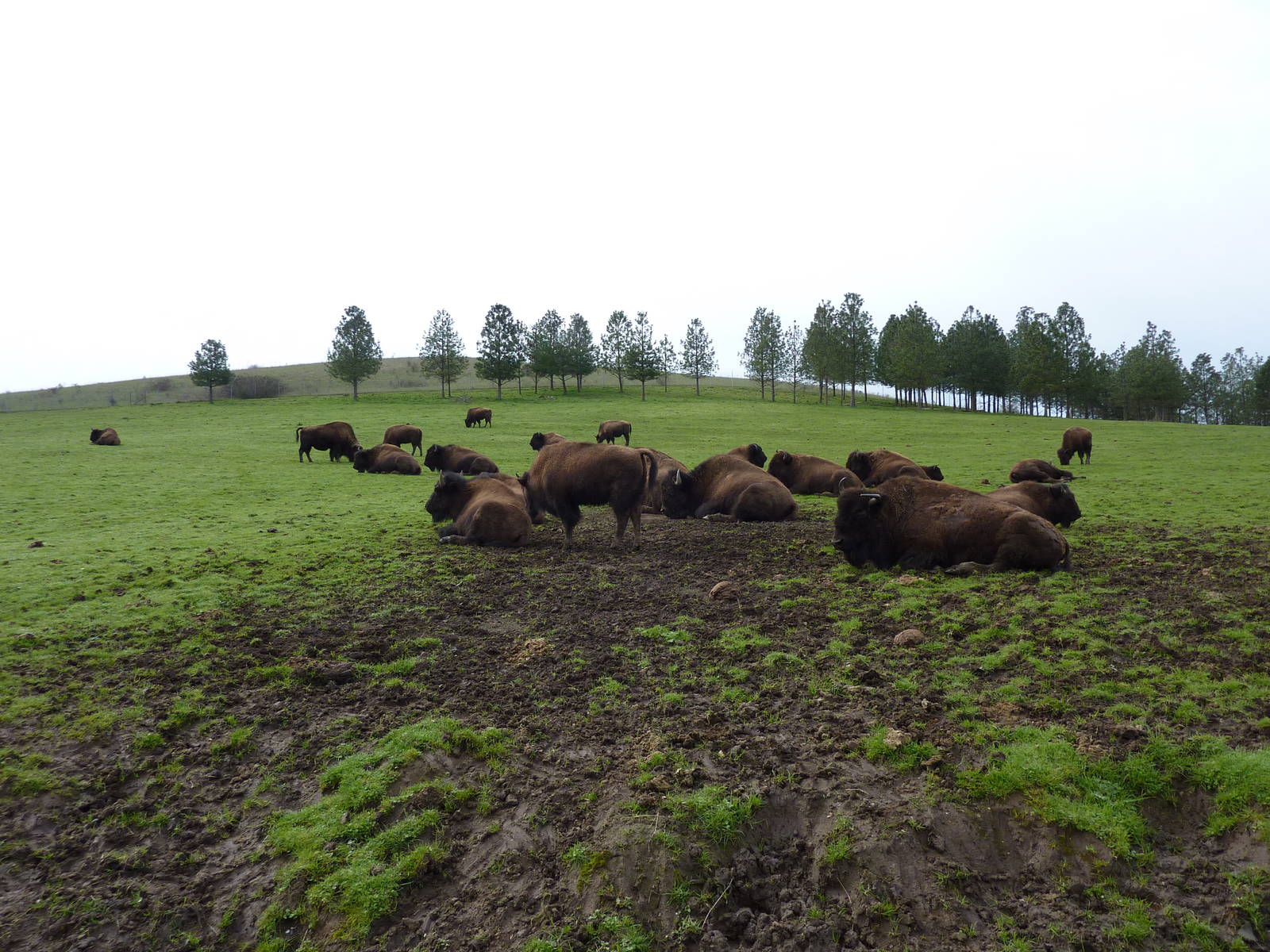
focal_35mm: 25
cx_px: 635
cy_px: 476
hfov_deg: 69.4
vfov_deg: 54.9
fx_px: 917
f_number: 3.3
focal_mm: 4.1
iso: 80
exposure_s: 1/500
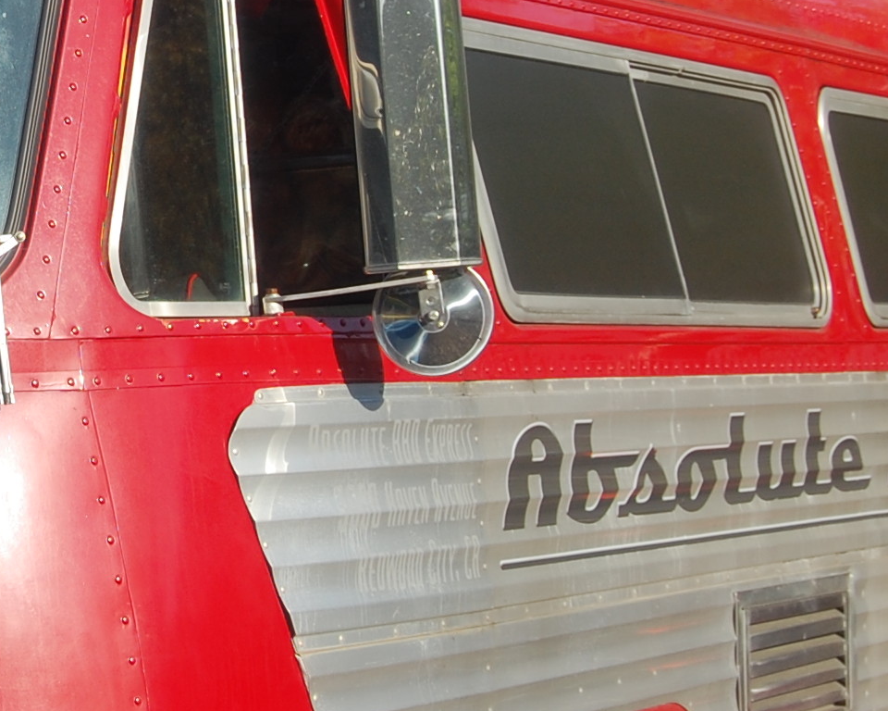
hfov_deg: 13.3
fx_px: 3706
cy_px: 92
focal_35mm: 141
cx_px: -206
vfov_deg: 10.9
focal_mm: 32
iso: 200
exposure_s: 1/320
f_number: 9
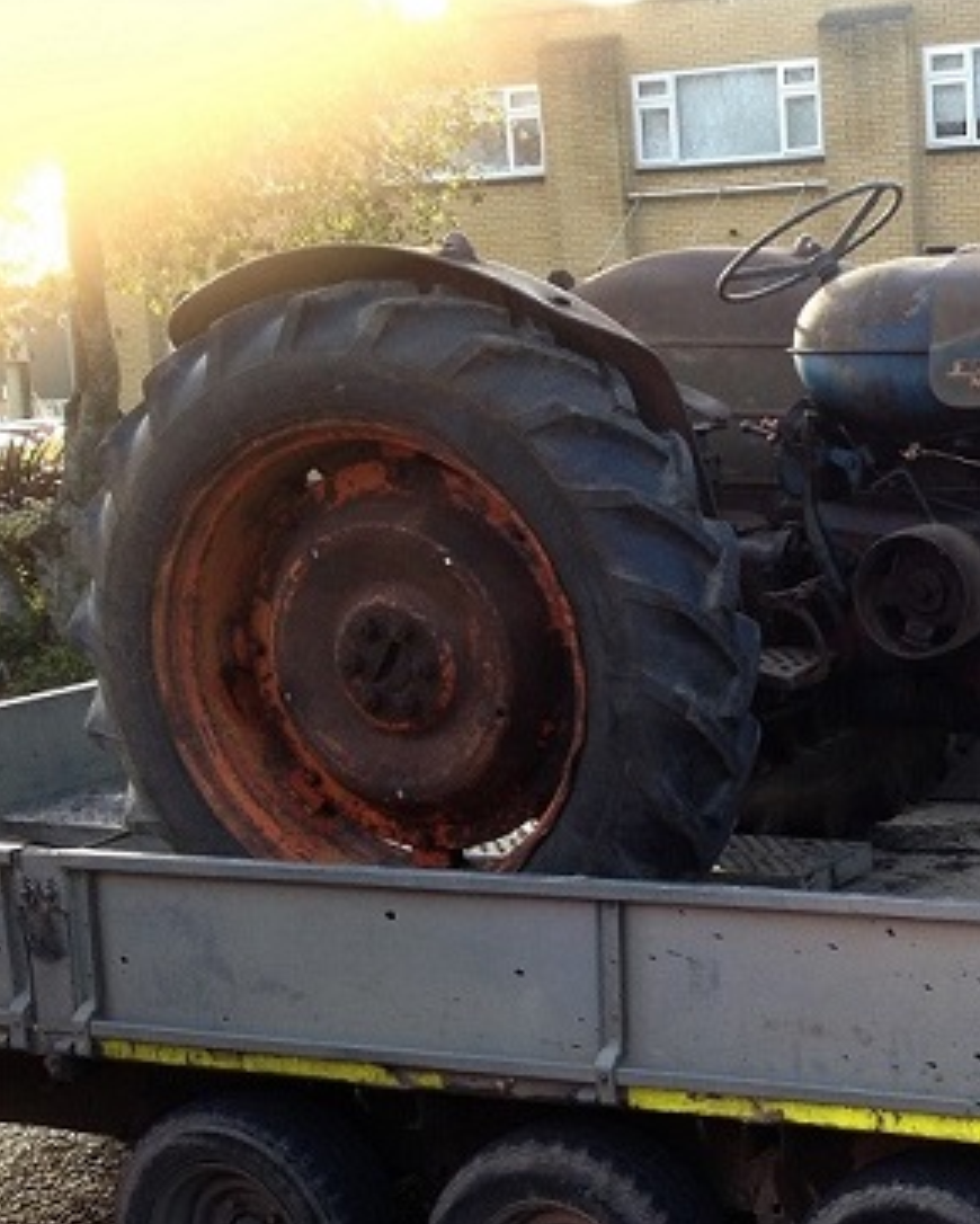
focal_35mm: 65
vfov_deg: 29.0
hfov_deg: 22.1
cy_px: 746
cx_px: 1103
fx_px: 2355
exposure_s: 1/151
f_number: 2.4
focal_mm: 4.28
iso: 50
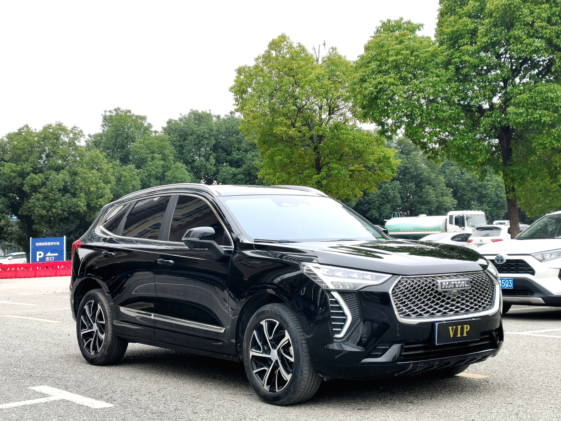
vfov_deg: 27.0
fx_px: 875
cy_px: 210
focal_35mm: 54
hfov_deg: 35.5
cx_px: 280
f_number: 1.8
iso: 50
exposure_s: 1/142
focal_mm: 5.58
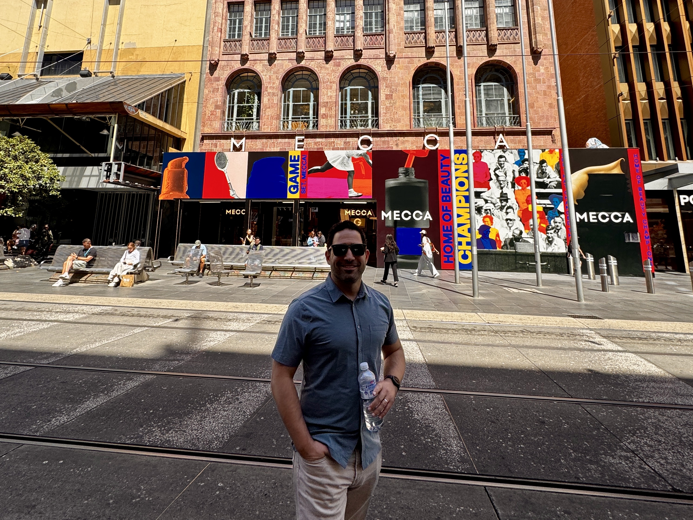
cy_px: 158
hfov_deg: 84.7
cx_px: 345
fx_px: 380
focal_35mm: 19
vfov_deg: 66.1
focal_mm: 2.22
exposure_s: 1/1110
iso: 40
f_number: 2.2
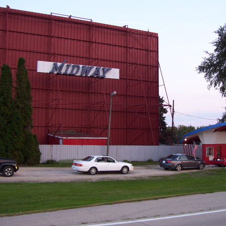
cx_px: 123
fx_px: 318
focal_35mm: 43
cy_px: 113
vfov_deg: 39.2
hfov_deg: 39.1
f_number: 2.7
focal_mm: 6
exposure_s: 1/60
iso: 80
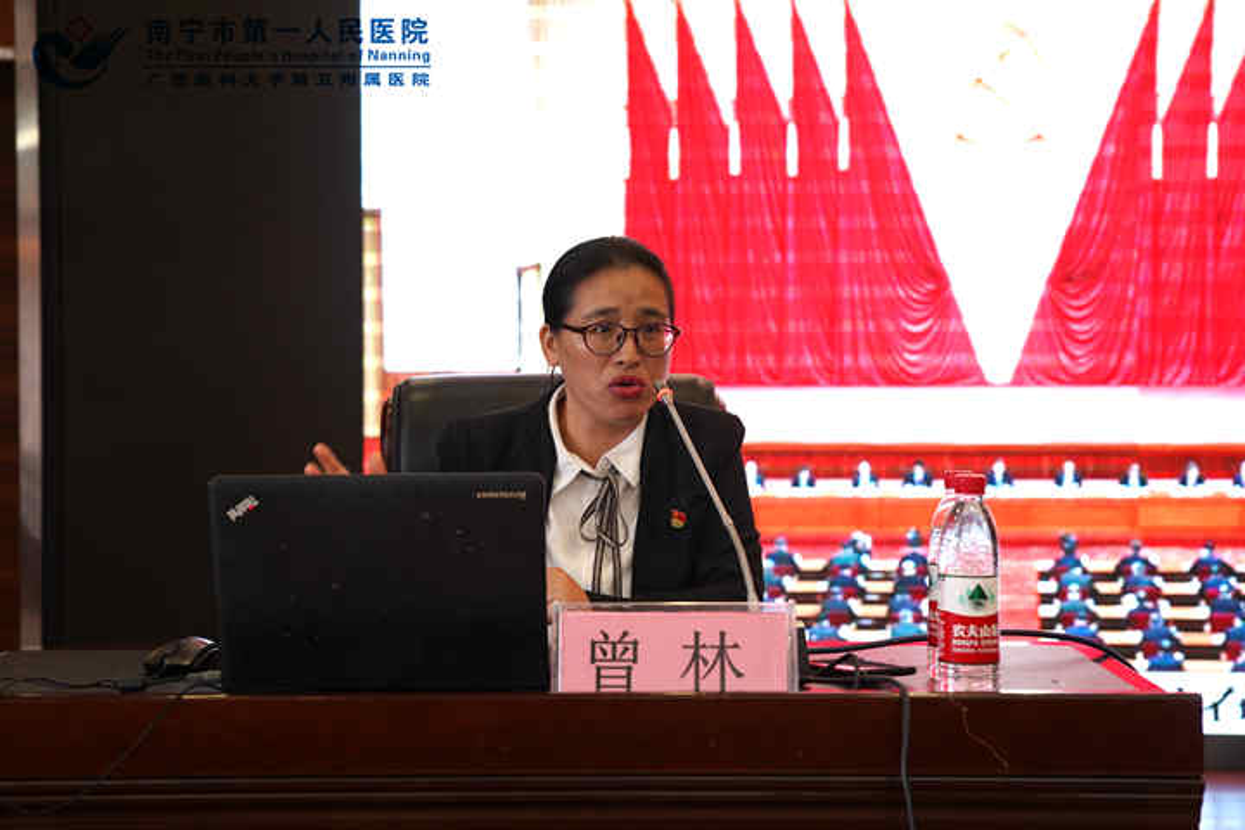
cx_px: 622
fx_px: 2421
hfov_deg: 28.8
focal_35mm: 70
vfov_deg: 19.5
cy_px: 415
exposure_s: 1/100
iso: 1600
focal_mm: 70
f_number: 5
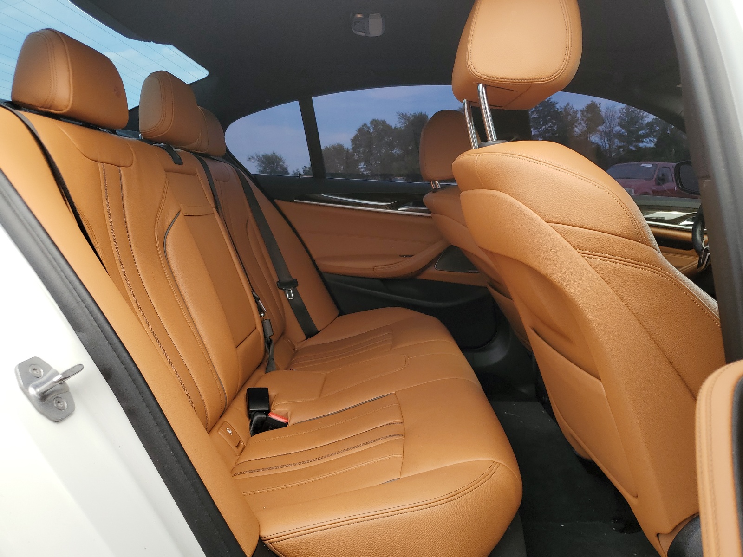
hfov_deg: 67.3
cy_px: 278
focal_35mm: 26
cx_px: 372
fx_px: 558
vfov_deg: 53.1
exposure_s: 1/435
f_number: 1.5
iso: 50
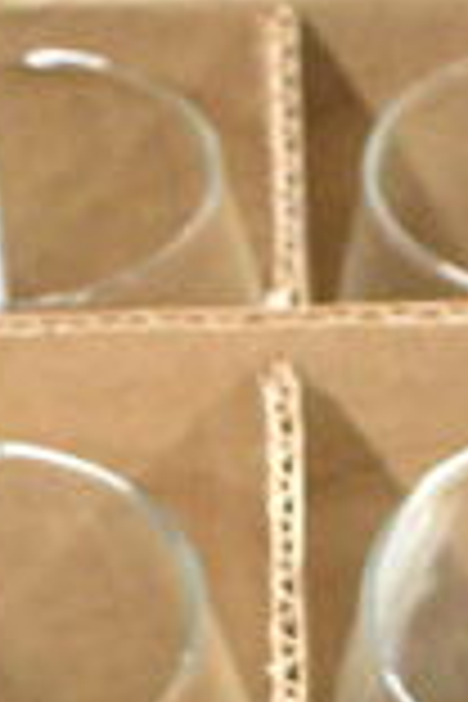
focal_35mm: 158
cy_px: 1109
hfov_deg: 8.5
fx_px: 3081
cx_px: 657
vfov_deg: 12.3
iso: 6400
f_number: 4.5
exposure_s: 1/80
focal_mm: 18
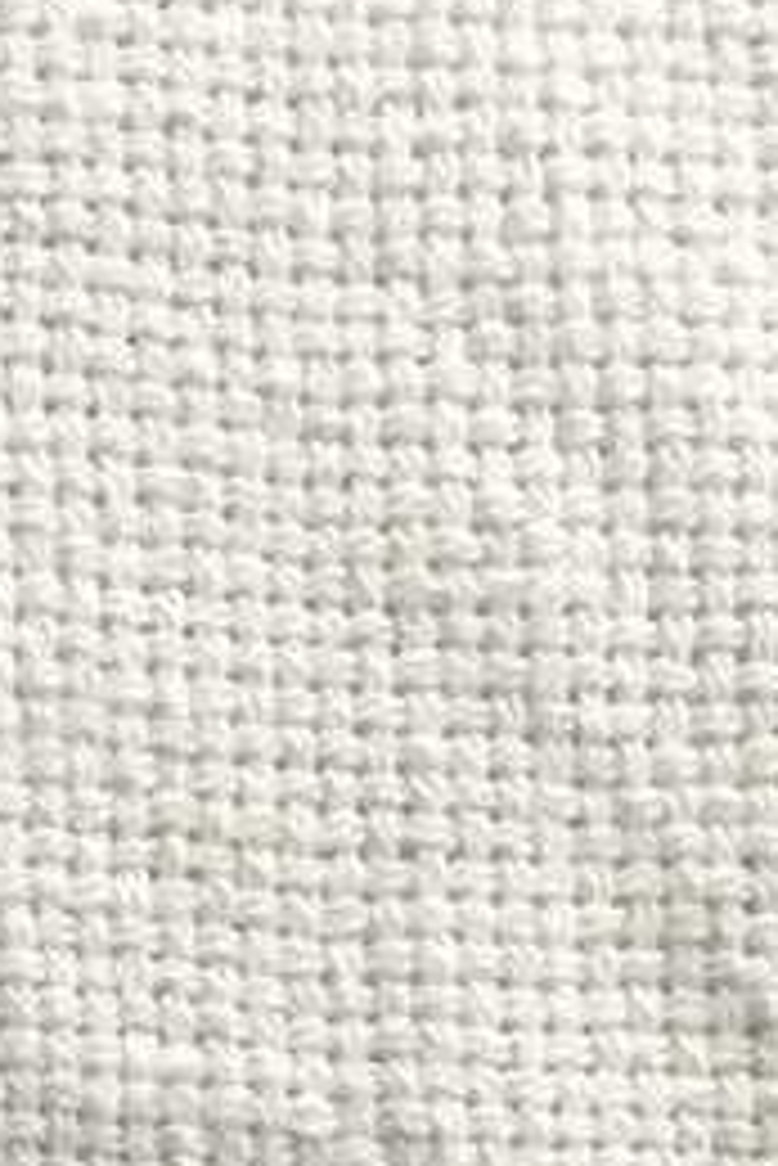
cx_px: -890
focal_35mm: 186
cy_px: 2602
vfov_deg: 9.9
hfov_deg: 7.1
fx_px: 6021
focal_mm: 4.15
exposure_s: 1/33
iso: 100
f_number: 2.2
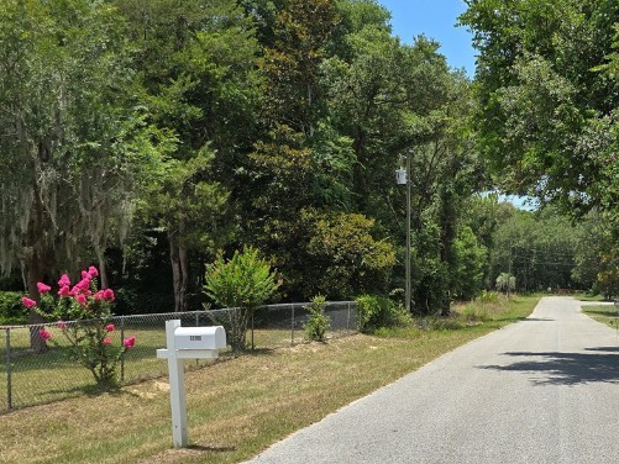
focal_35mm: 47
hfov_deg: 38.9
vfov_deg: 30.7
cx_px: 492
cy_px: 302
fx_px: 841
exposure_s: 1/722
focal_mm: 6.3
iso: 12
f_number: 1.7
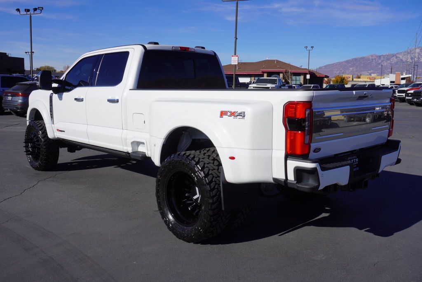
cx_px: 211
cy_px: 141
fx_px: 405
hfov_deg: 55.1
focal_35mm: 34
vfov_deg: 38.4
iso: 100
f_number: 10
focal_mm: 23
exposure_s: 1/320
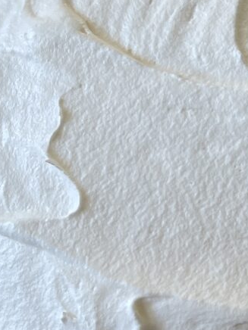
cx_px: 416
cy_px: 106
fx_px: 1165
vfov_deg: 16.1
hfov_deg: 11.4
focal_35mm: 122
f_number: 1.6
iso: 32
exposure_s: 1/124
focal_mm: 5.1
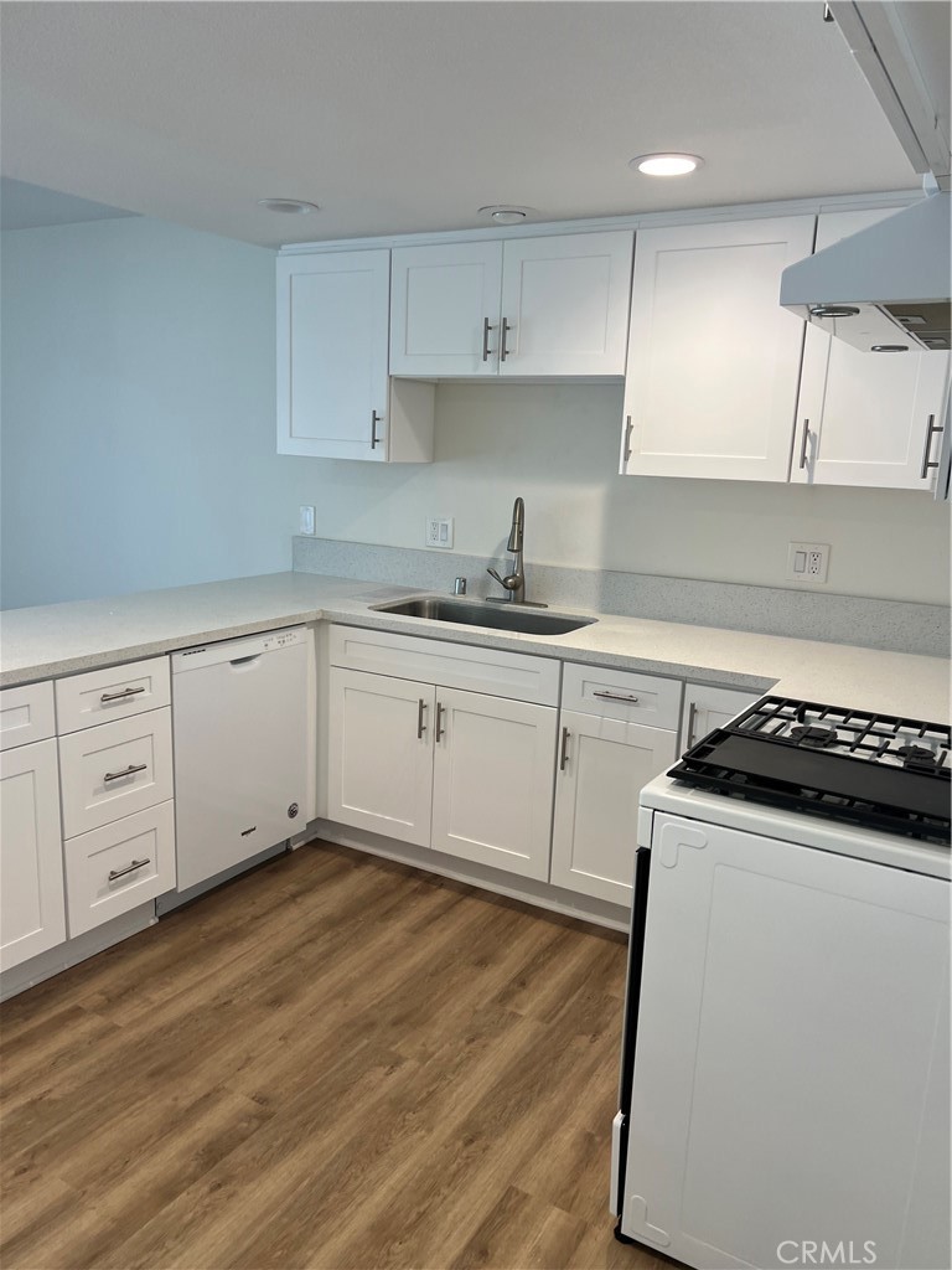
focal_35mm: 26
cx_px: 476
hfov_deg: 53.1
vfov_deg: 67.3
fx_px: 953
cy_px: 635
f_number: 1.5
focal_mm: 5.7
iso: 64
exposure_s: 1/121
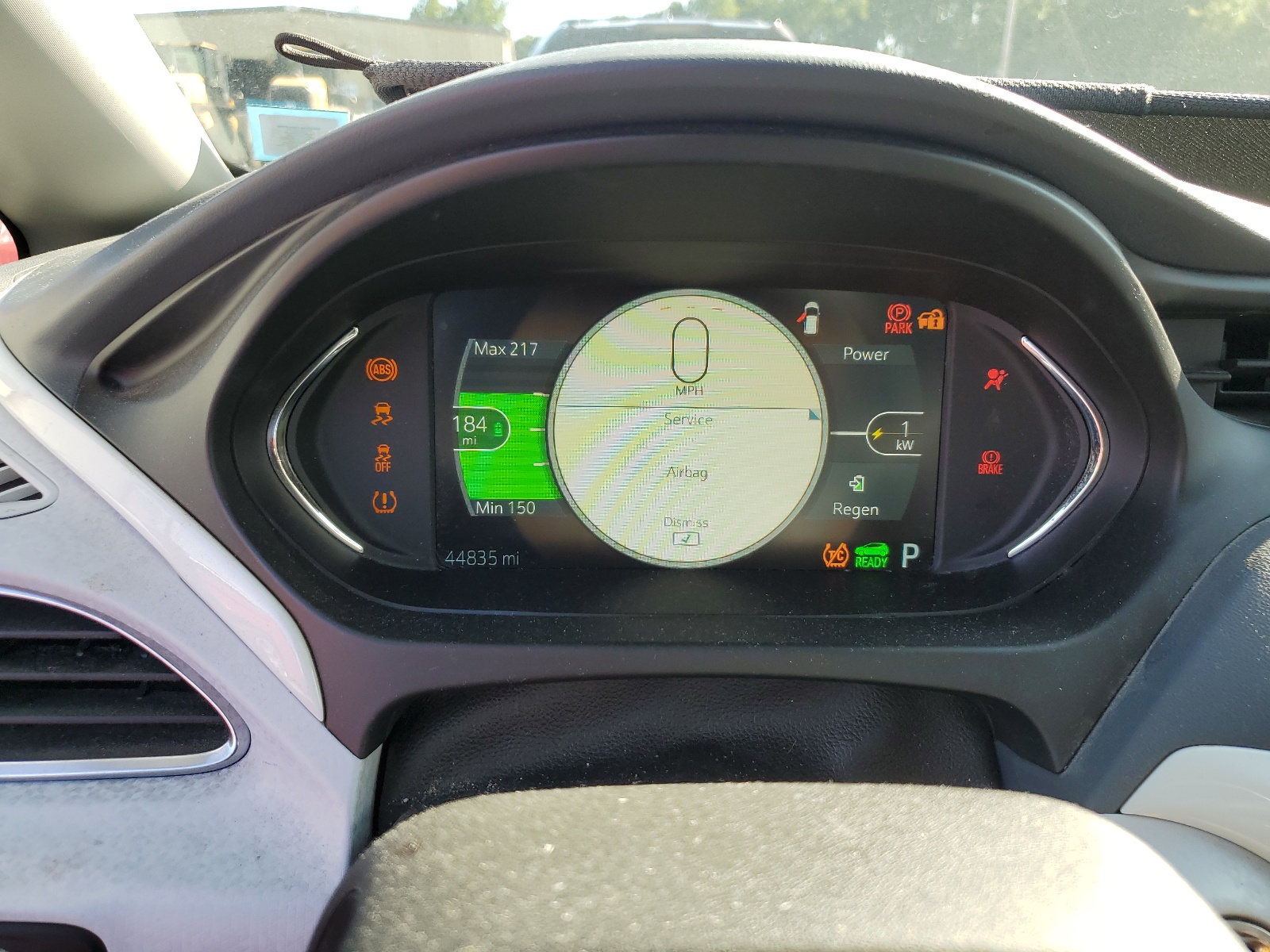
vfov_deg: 53.1
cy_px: 476
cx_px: 635
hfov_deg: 67.3
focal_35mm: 26
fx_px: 954
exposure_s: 1/345
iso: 50
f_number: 1.5
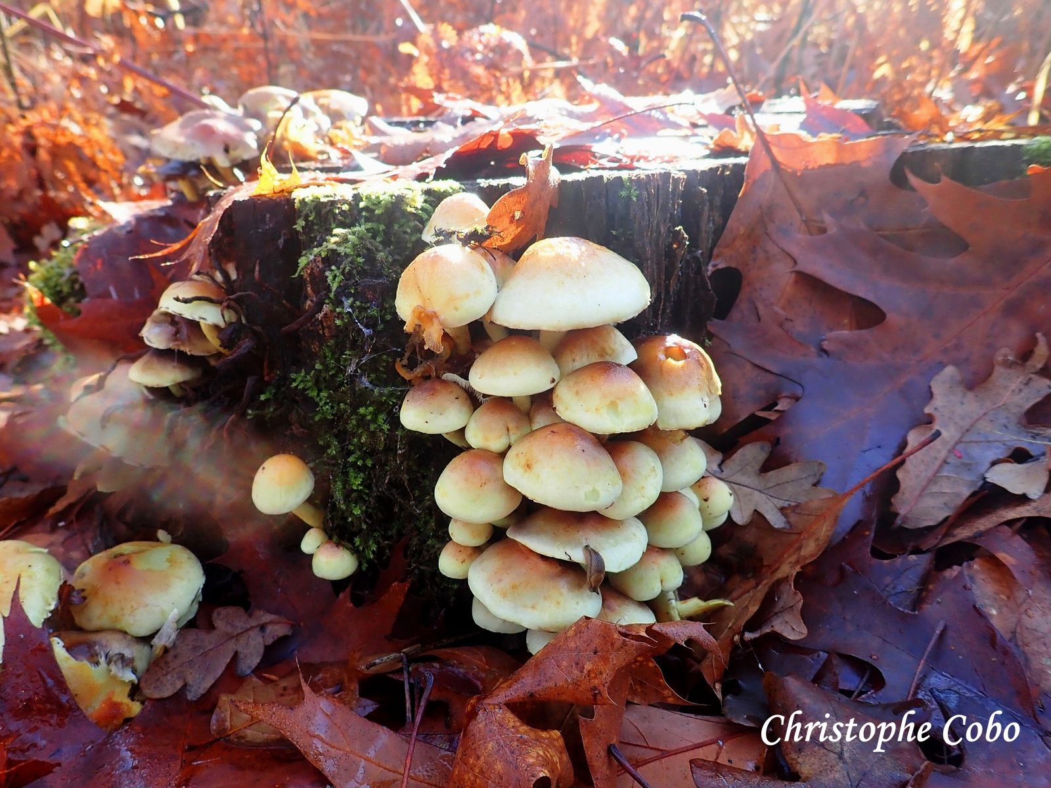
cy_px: 394
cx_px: 526
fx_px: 759
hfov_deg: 69.4
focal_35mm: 25
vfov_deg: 54.9
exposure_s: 1/100
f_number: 2.8
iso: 160
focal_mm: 4.5
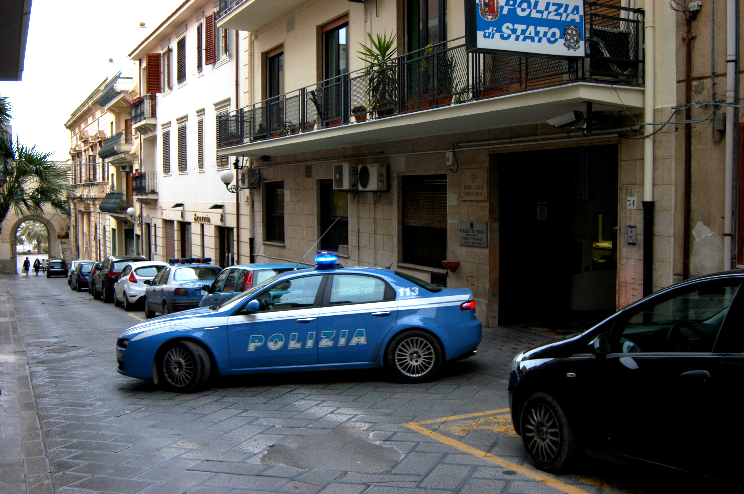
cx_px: 372
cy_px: 247
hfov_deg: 53.2
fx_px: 743
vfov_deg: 36.8
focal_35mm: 36
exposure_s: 1/100
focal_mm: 24
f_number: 3.5
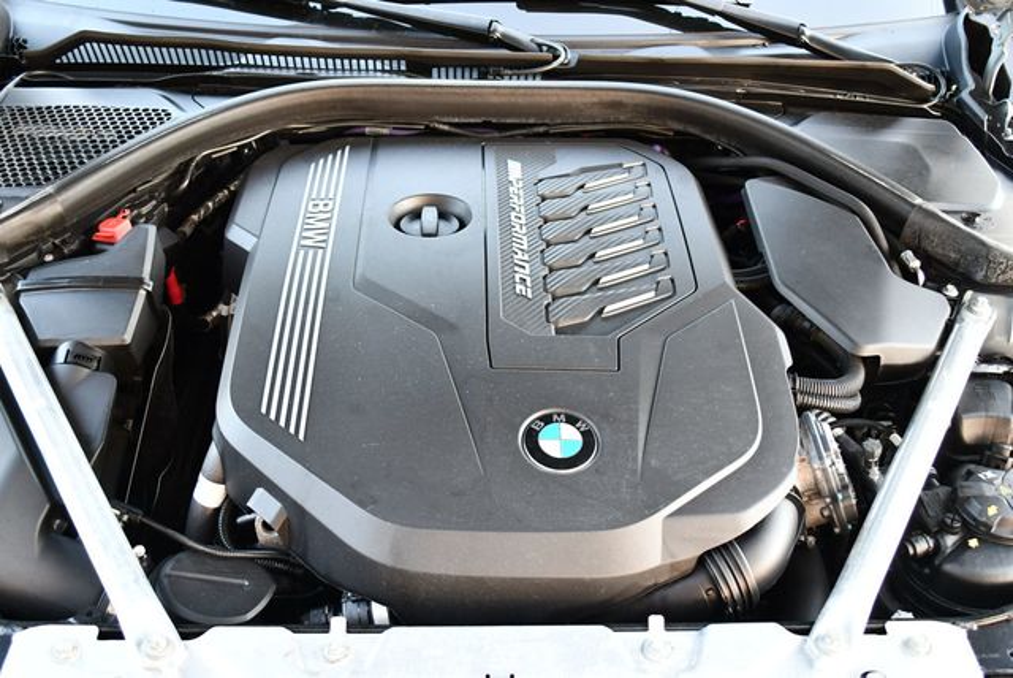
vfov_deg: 33.5
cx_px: 506
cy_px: 339
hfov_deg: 48.4
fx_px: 1127
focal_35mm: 40
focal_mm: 20
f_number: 3.8
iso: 800
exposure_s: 1/160
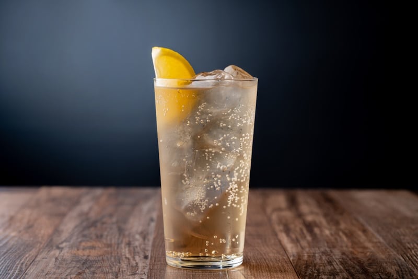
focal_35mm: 100
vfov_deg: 13.7
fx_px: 1161
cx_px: 209
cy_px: 140
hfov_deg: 20.4
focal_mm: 100
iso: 100
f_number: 10
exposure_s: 1/100
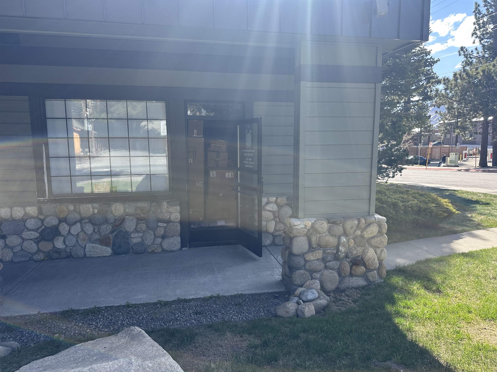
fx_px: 345
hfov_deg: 71.6
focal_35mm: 24
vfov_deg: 56.8
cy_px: 186
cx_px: 248
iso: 80
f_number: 1.78
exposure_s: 1/989
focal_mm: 6.86
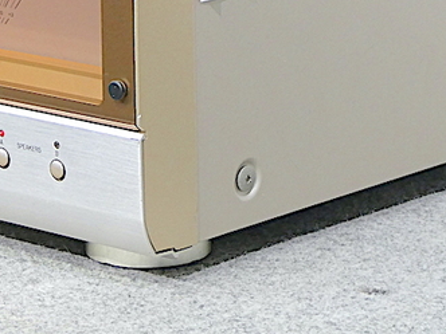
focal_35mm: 214
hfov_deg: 9.2
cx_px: 44
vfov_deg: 6.9
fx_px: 2757
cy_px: -31
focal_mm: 13.2
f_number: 4.6
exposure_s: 1/6
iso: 200
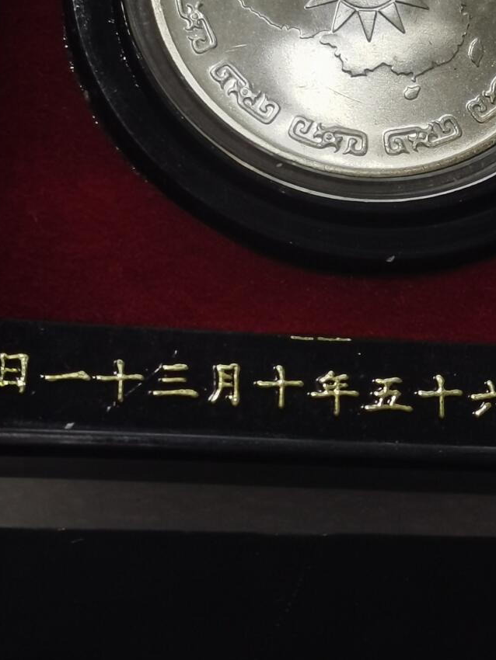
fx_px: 2425
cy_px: 14
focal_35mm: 127
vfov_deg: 15.3
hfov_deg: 11.7
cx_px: 356
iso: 50
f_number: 1.8
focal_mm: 5.58
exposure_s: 1/290
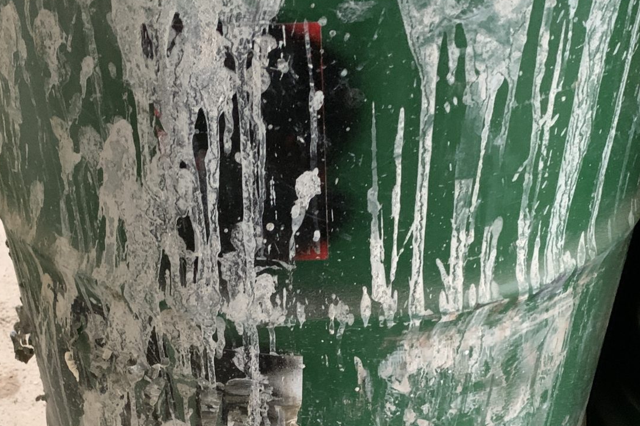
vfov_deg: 25.9
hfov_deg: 38.8
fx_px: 907
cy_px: 359
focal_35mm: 51
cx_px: 266
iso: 640
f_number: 1.8
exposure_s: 1/30
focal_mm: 4.25
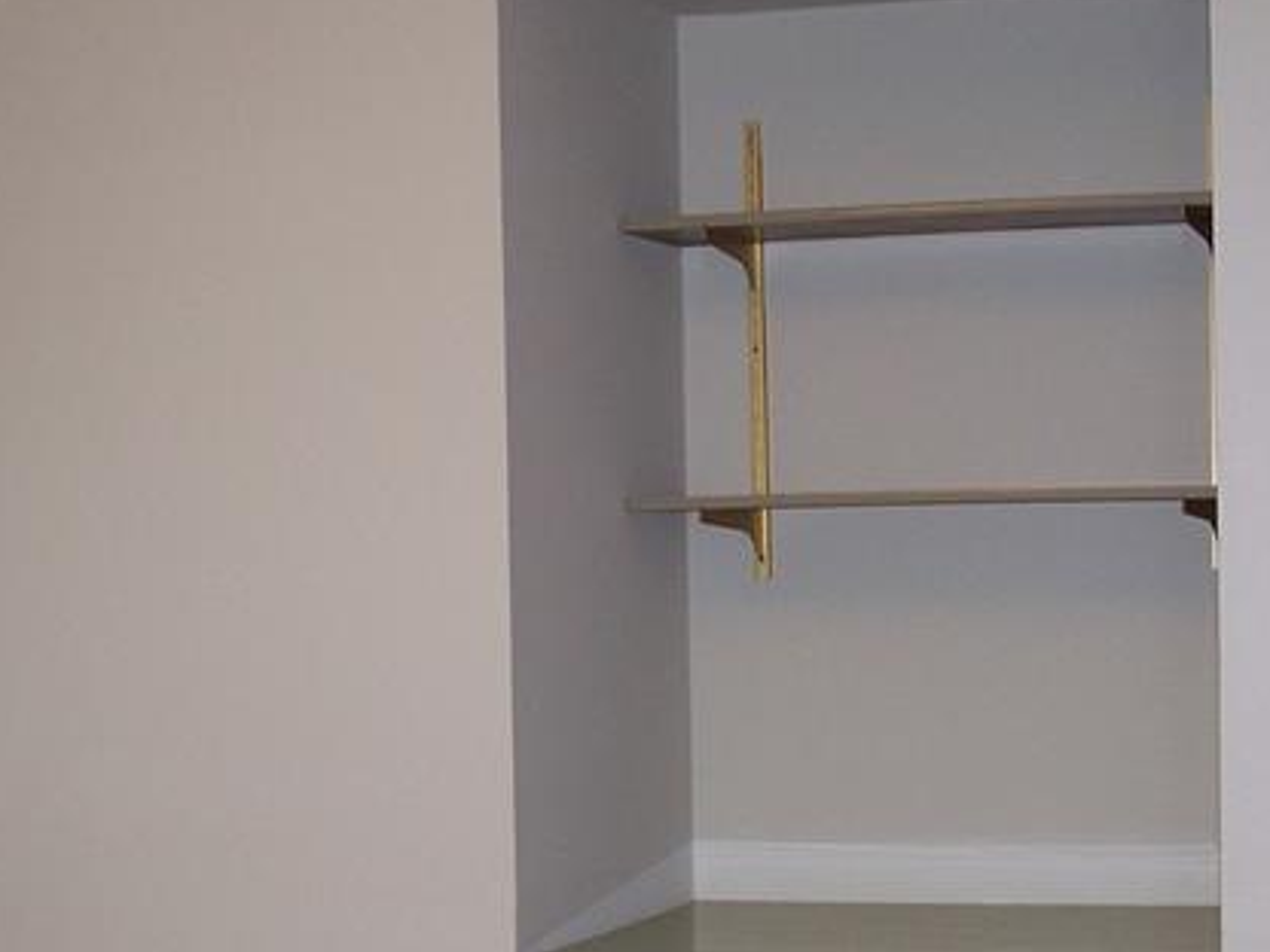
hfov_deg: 21.5
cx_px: 617
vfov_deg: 16.0
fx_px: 3339
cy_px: 857
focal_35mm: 91
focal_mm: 7.8
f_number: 2.8
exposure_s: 1/60
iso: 125
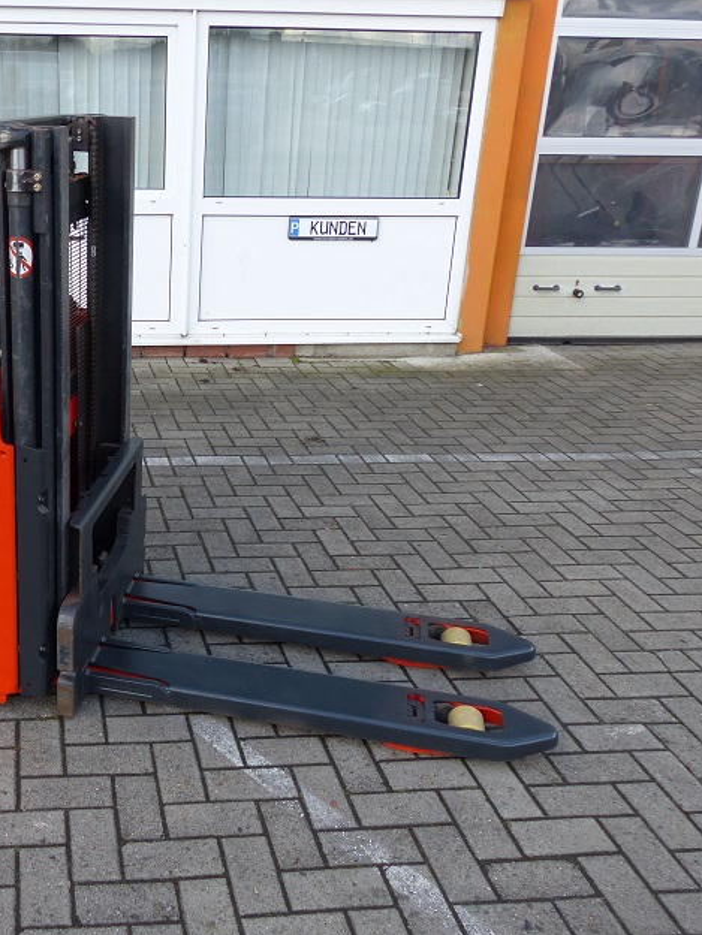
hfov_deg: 39.8
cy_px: 460
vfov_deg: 53.9
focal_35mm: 34
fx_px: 919
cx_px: 121
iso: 100
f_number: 4
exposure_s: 1/200
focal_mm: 4.5
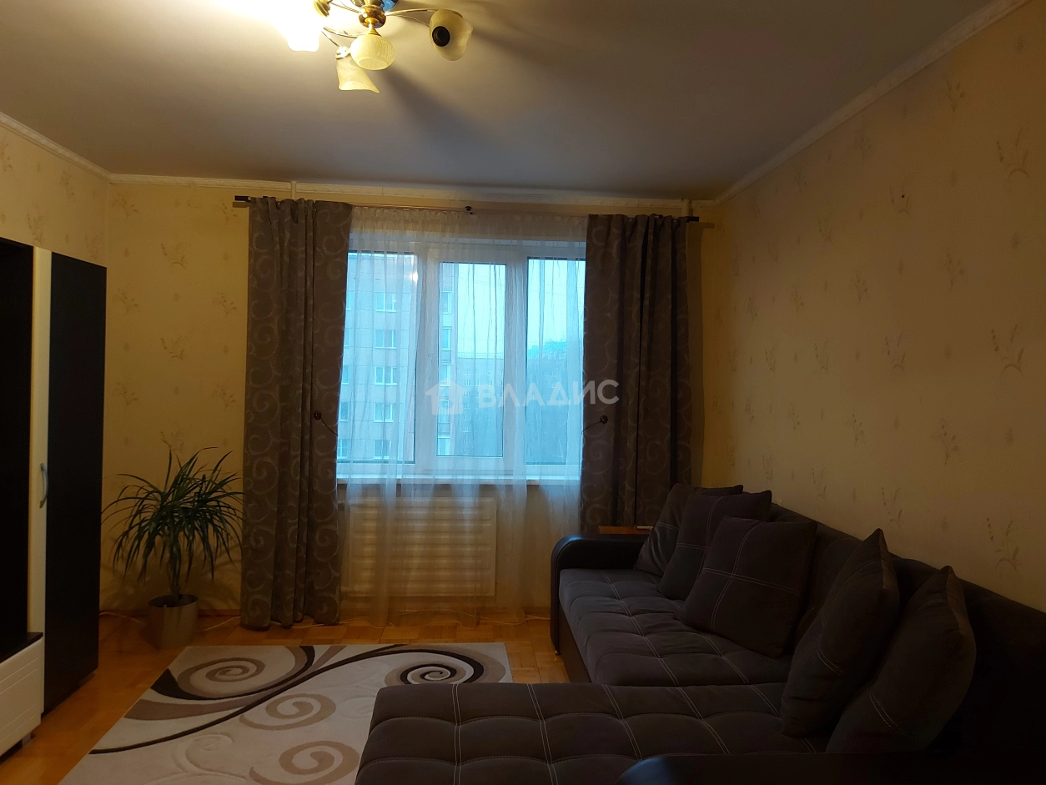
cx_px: 523
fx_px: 725
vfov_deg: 56.8
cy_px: 392
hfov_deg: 71.6
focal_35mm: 24
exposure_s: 1/33
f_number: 1.8
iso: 200
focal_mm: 5.23
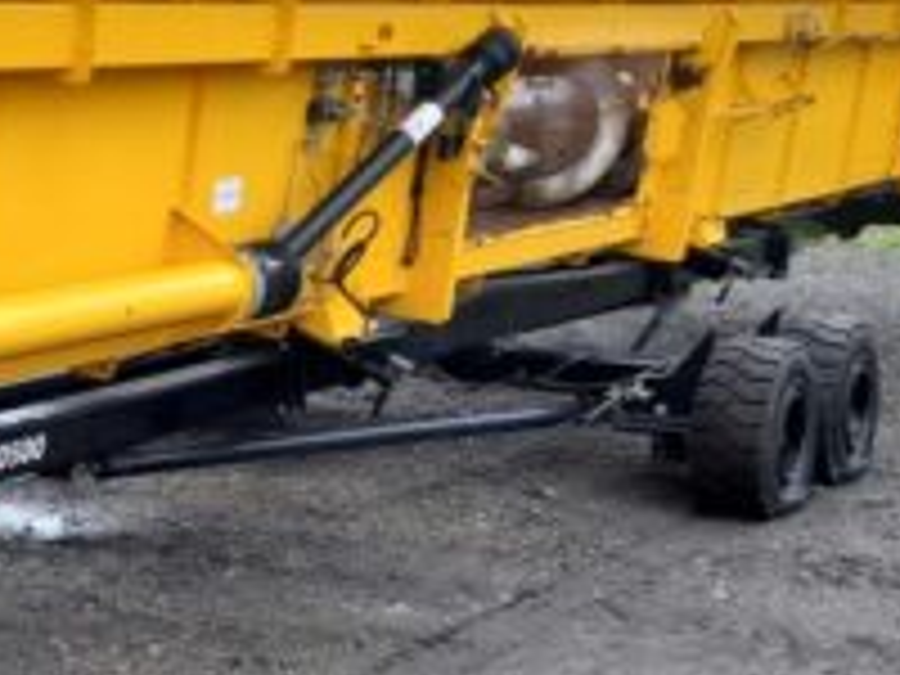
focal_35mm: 80
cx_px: -270
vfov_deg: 18.4
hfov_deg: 22.0
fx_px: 2080
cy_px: 392
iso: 50
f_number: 2
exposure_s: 1/50
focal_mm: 4.6
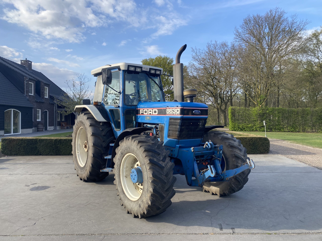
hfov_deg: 67.3
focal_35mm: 26
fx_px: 242
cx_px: 161
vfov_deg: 53.1
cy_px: 120
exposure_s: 1/1063
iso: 32
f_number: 1.8
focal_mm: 4.25
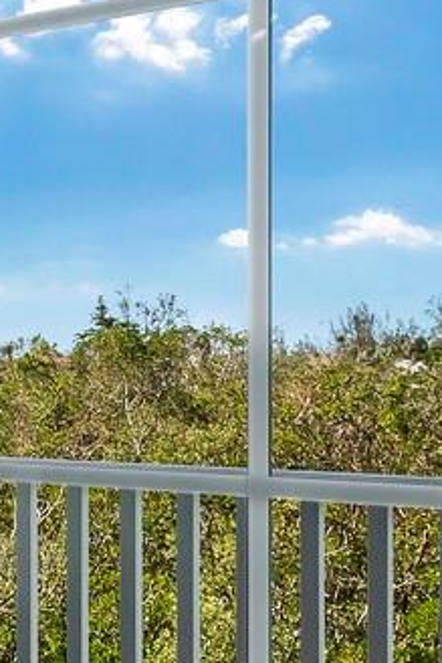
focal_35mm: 71
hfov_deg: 16.1
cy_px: 373
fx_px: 1306
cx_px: -364
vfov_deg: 28.4
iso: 400
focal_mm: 7
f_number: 11
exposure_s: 1/20
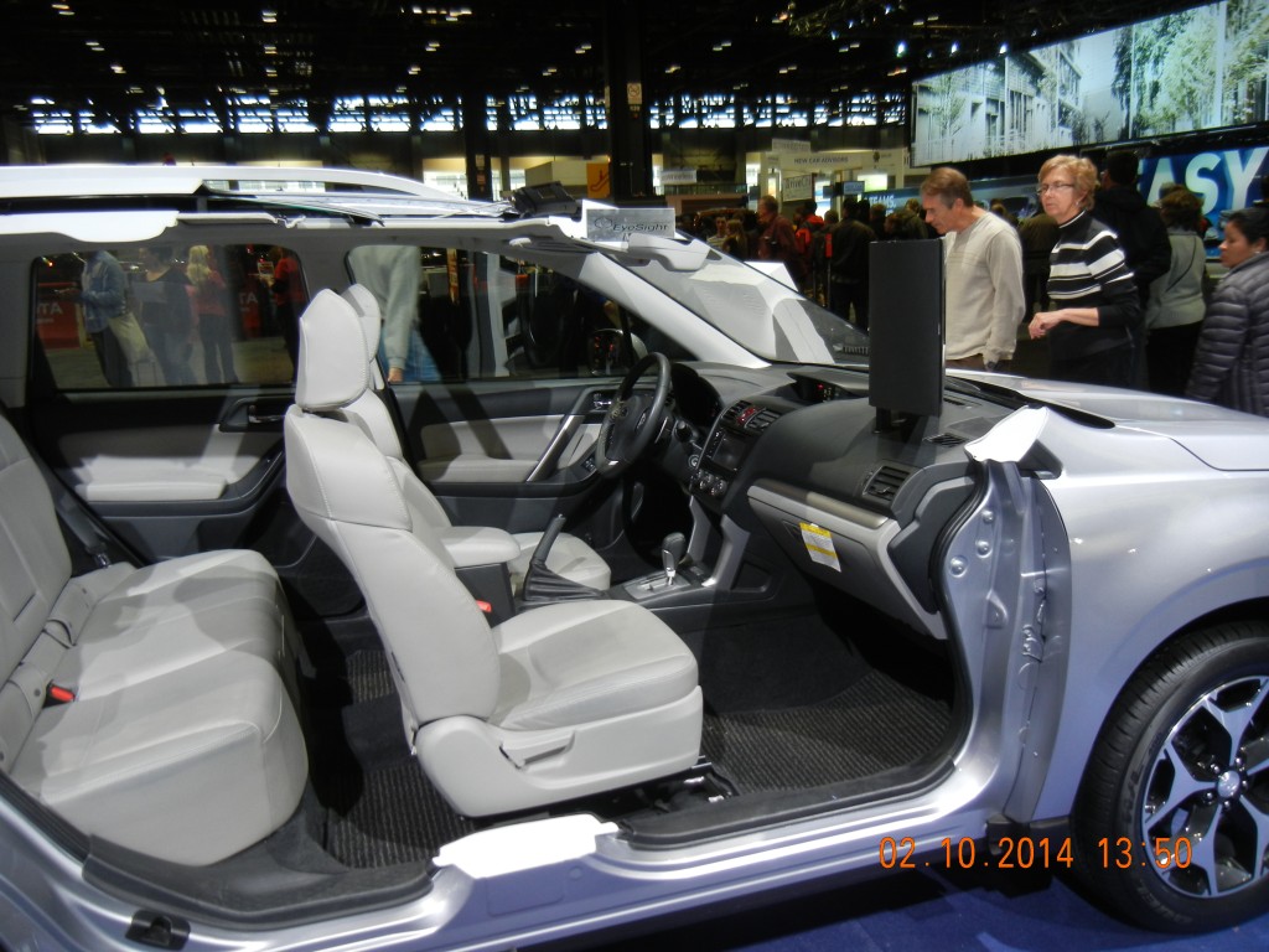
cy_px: 476
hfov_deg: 60.0
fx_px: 1100
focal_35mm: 30
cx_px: 634
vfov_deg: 46.8
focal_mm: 5.4
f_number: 3.5
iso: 178
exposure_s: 1/51.4
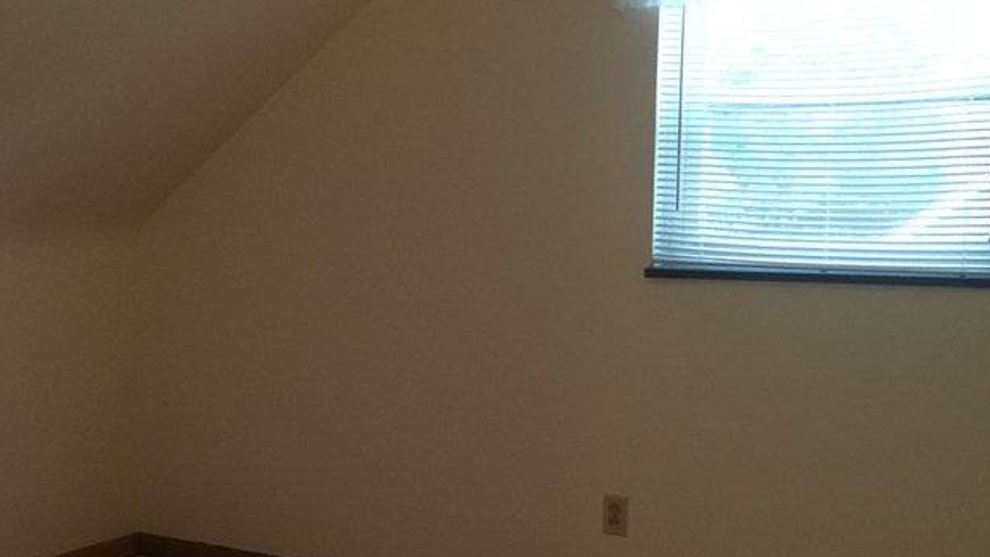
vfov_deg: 23.1
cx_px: 283
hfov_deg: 39.1
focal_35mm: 52
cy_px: 307
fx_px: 1365
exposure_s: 1/30
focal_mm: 4.15
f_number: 2.2
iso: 100
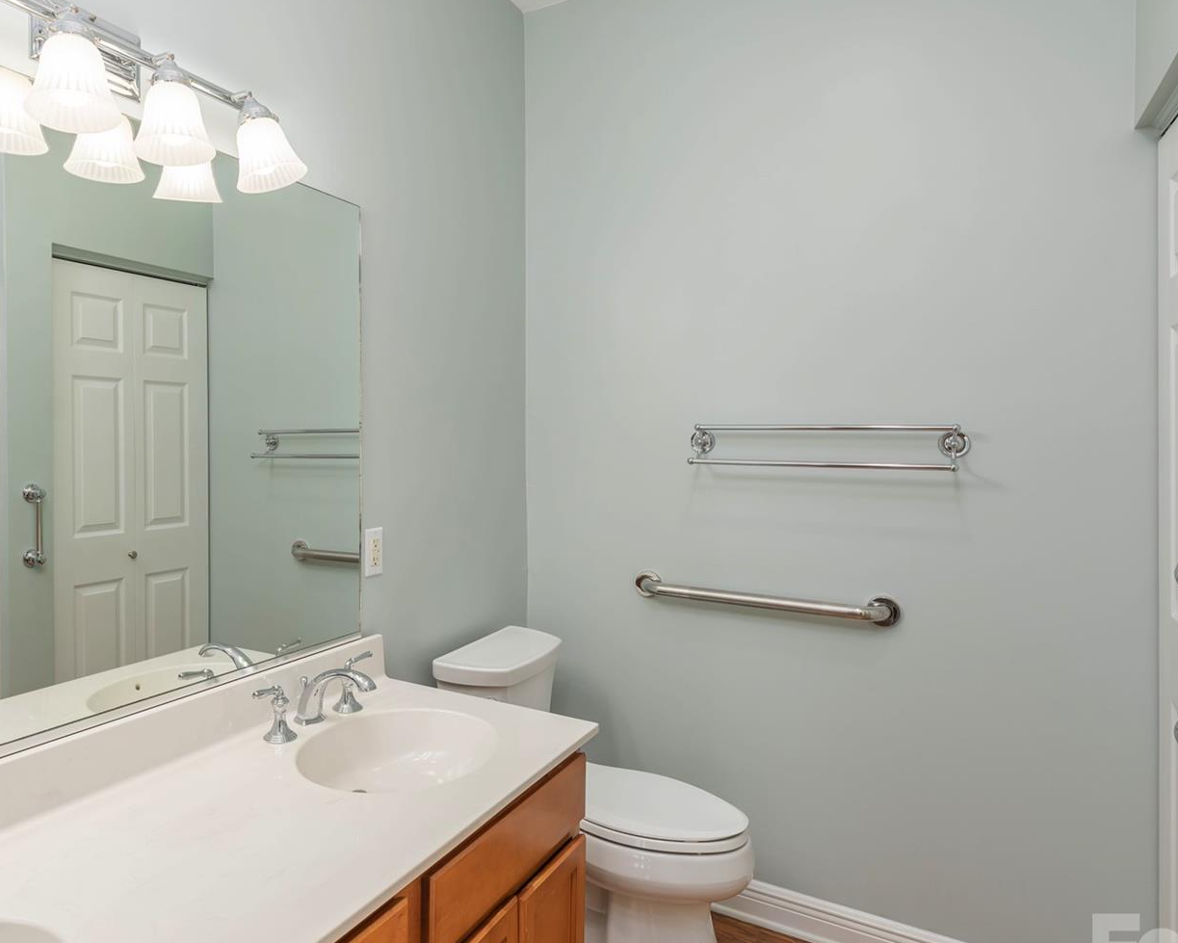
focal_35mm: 22
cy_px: 445
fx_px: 767
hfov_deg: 73.2
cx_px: 413
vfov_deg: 63.1
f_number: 7.1
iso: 160
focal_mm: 14
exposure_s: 1/20
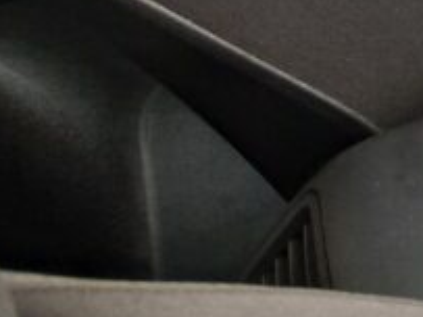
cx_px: 1129
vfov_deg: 9.8
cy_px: -388
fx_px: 1661
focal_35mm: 136
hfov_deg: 11.2
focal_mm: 7.01
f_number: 1.69
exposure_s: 1/45.7
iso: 594
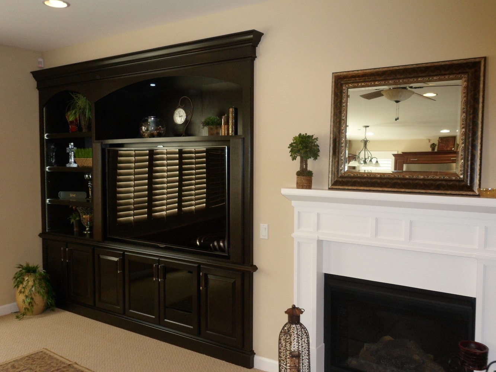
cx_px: 248
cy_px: 186
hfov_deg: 60.0
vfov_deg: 46.8
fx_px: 430
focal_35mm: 30
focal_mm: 5.7
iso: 200
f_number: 3.5
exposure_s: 1/45
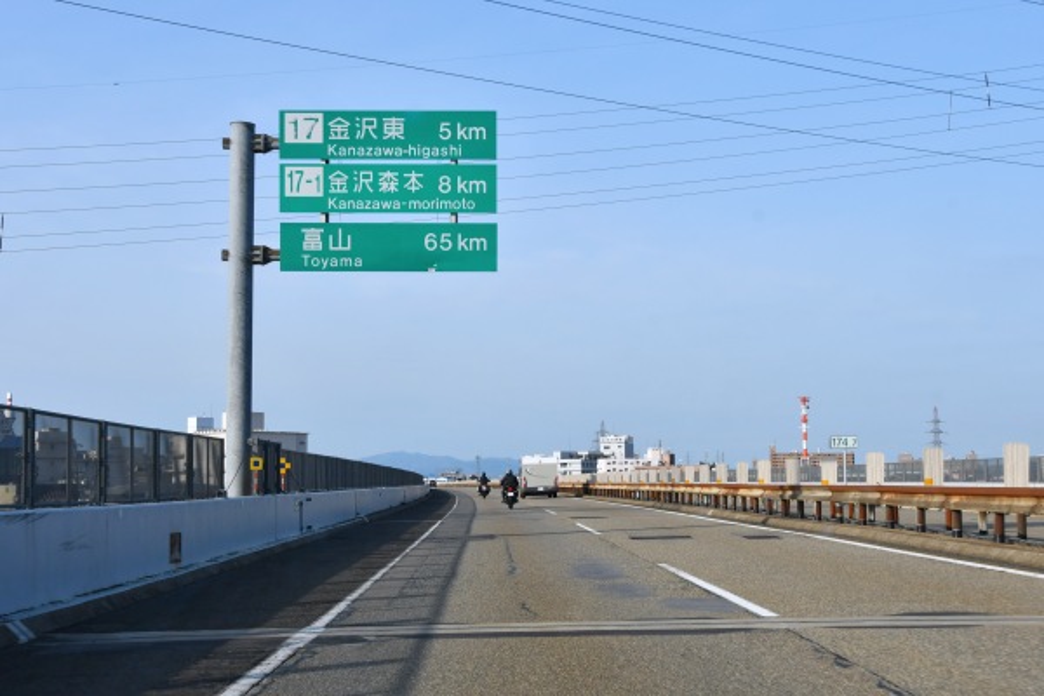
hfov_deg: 41.1
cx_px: 522
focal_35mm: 48
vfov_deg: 28.1
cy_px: 348
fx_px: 1392
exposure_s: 1/500
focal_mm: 32
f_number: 11
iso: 400
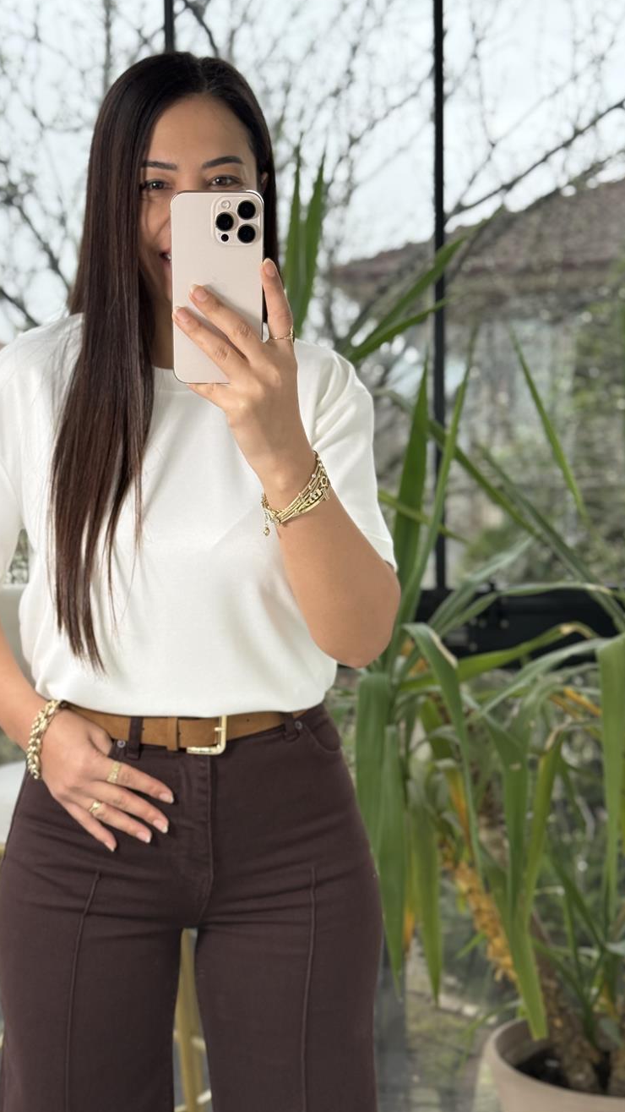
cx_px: 215
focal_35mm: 53
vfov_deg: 39.2
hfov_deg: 22.6
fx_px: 1561
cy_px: 551
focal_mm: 6.76
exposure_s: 1/198
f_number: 1.78
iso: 80
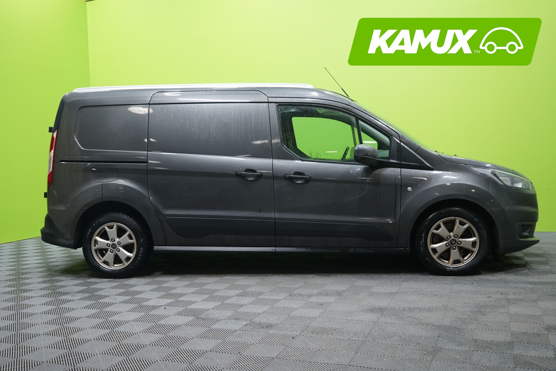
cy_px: 186
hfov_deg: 53.1
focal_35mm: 36
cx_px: 278
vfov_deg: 36.9
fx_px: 556
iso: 1000
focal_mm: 36
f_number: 4.5
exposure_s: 1/20
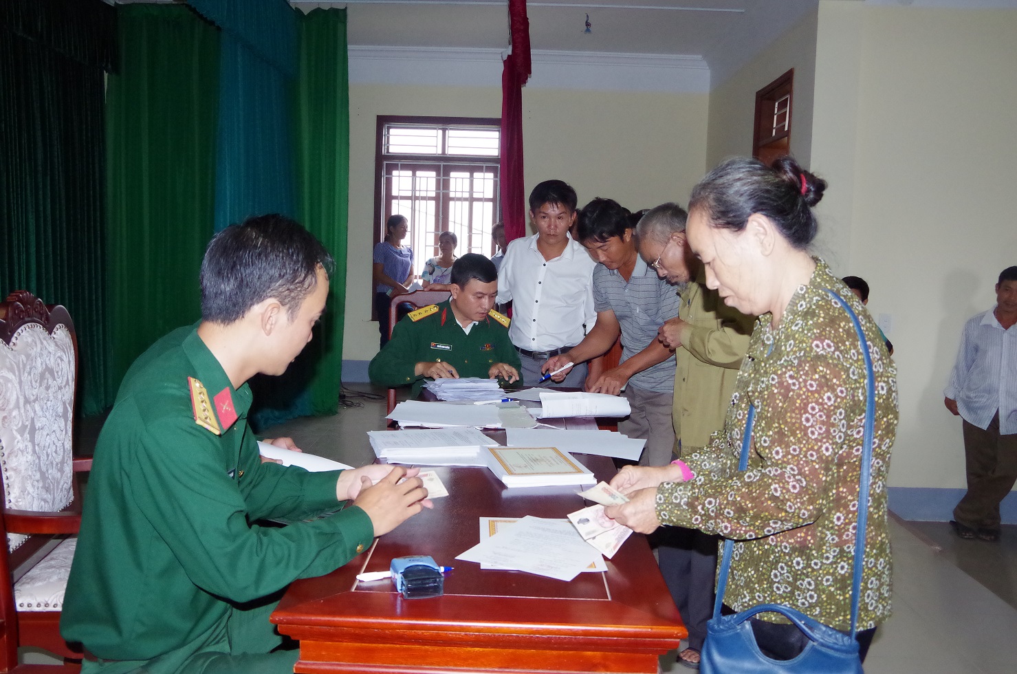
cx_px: 508
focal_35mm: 31
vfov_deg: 42.2
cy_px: 337
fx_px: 874
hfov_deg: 60.4
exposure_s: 1/180
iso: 3200
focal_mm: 21
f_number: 5
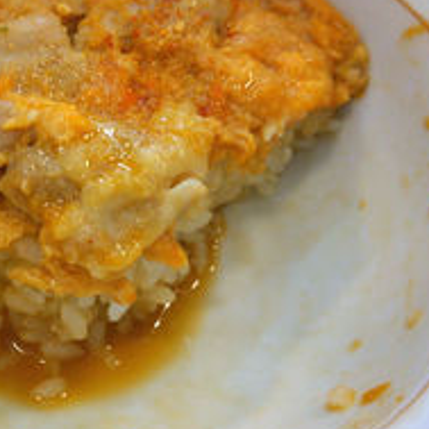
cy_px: 220
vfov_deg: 30.6
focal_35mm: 56
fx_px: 785
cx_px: 64
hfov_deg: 29.6
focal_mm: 4.06
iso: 64
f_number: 1.94
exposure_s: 1/59
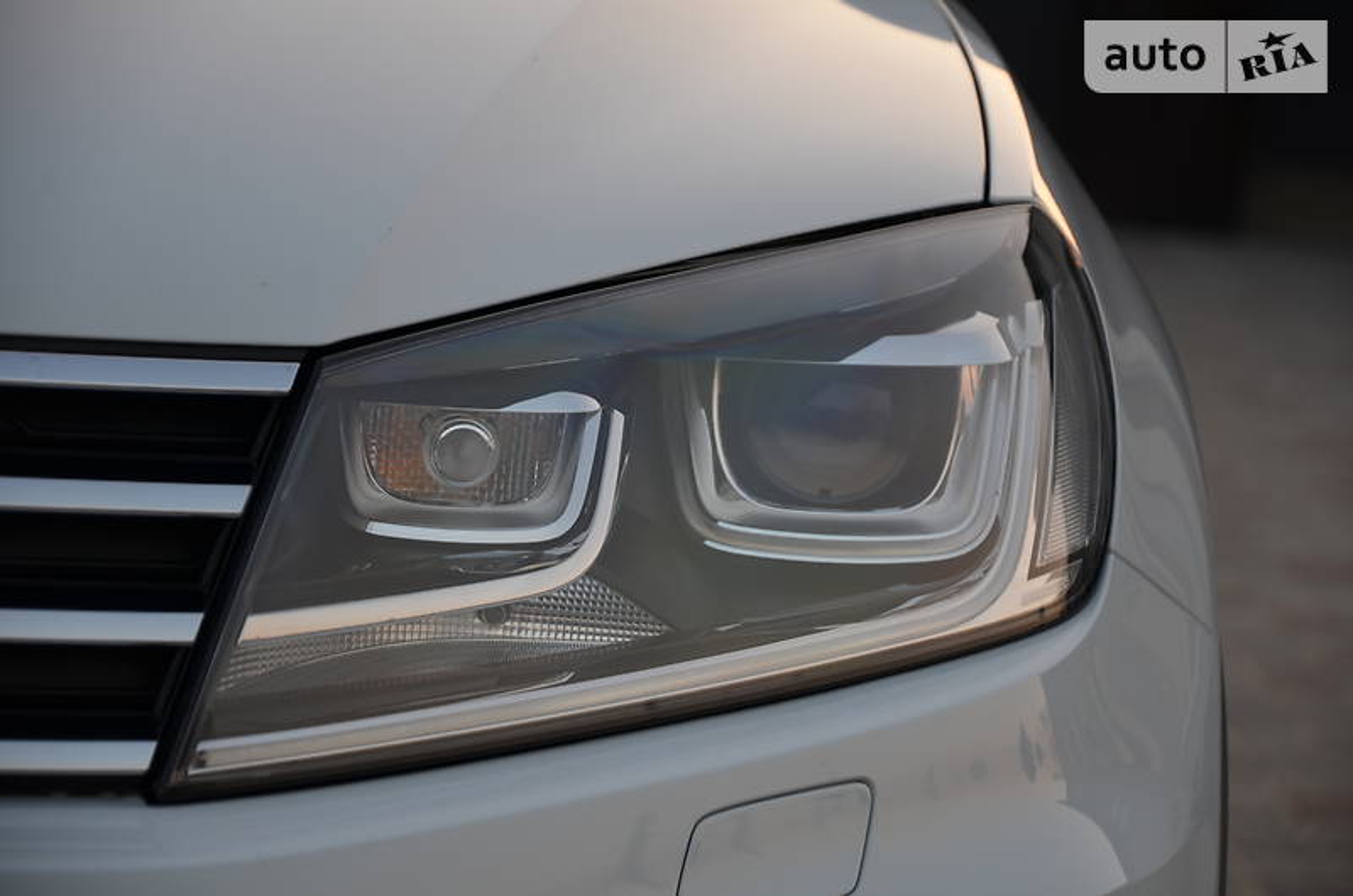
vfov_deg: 8.7
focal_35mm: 158
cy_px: 448
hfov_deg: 13.1
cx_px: 676
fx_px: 5908
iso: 250
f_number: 5.6
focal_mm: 105
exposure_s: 1/125
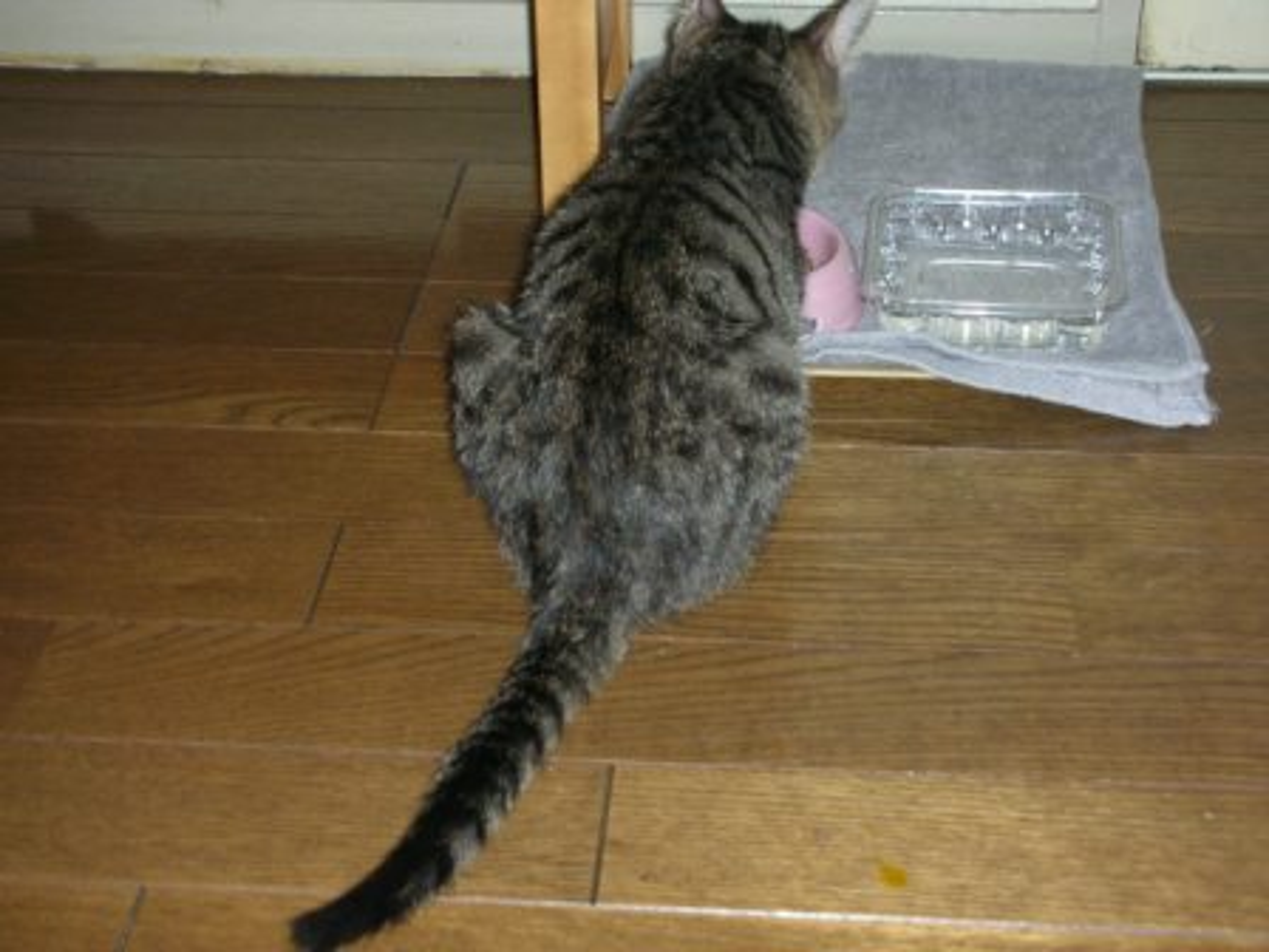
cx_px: 634
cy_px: 476
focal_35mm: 61
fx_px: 2236
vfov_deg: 24.0
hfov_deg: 31.7
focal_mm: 10.1
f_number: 4
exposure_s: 1/120
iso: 101
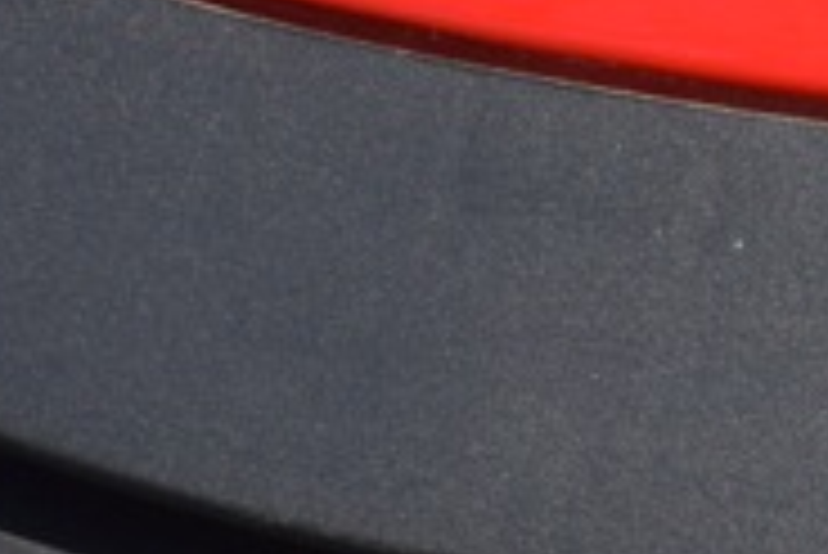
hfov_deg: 4.6
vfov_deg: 3.0
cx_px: 382
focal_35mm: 449
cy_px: 1191
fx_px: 10328
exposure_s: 1/200
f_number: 7.1
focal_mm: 55
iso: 100
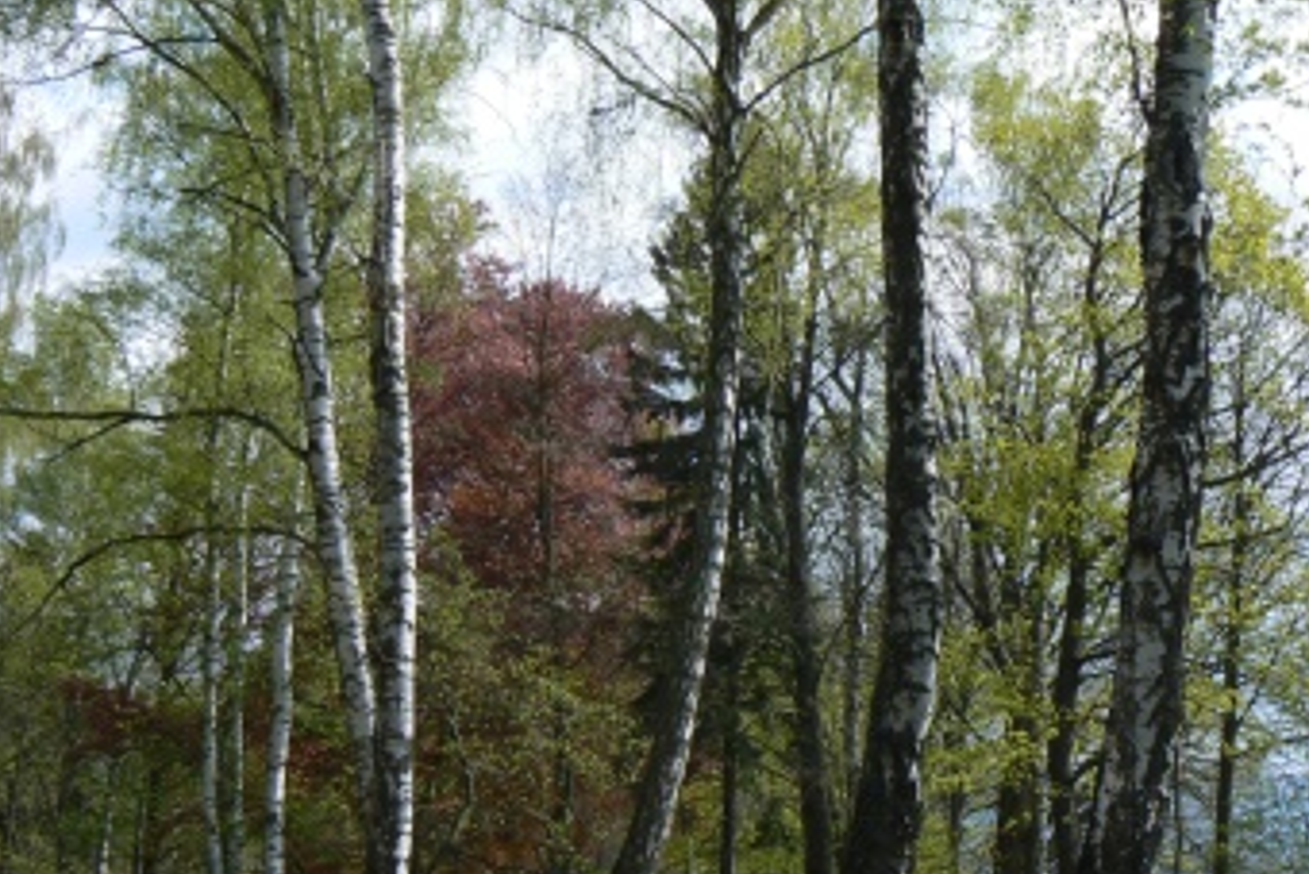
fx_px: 2001
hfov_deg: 36.2
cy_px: 568
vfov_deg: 24.5
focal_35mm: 55
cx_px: 628
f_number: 5.6
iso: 80
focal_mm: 6
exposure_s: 1/400
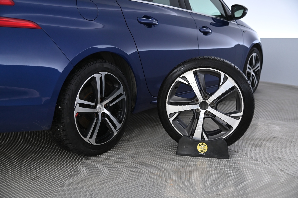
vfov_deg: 33.3
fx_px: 331
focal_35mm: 40
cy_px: 99
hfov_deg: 48.5
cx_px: 149
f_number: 4
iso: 2000
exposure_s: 1/80
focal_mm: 40
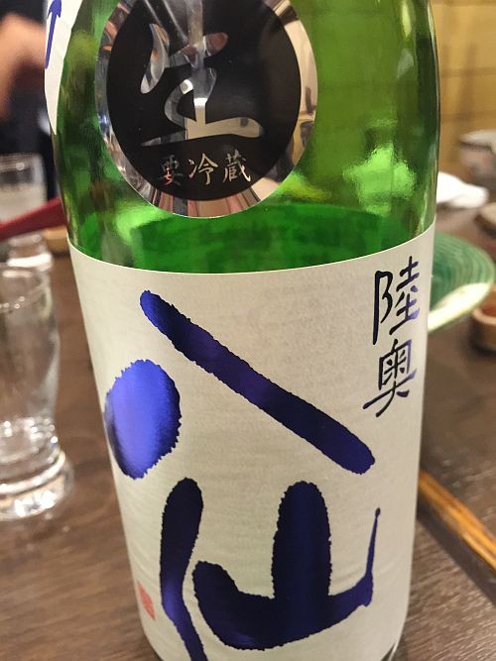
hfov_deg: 48.2
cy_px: 330
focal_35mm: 29
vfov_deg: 61.7
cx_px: 248
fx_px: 554
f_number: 2.2
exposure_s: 1/15
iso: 125
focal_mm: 4.15
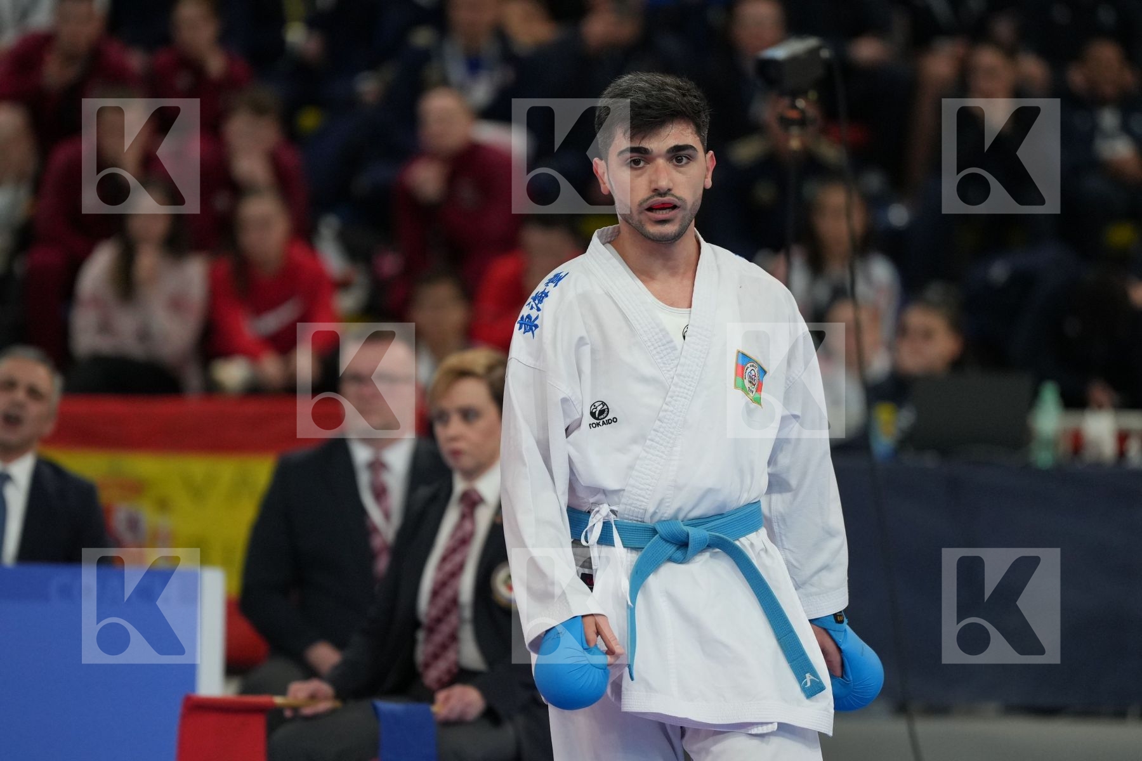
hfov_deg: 6.9
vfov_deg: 4.6
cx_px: 571
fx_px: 9516
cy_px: 380
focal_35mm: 300
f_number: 2.8
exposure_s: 1/1000
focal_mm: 200
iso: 1600
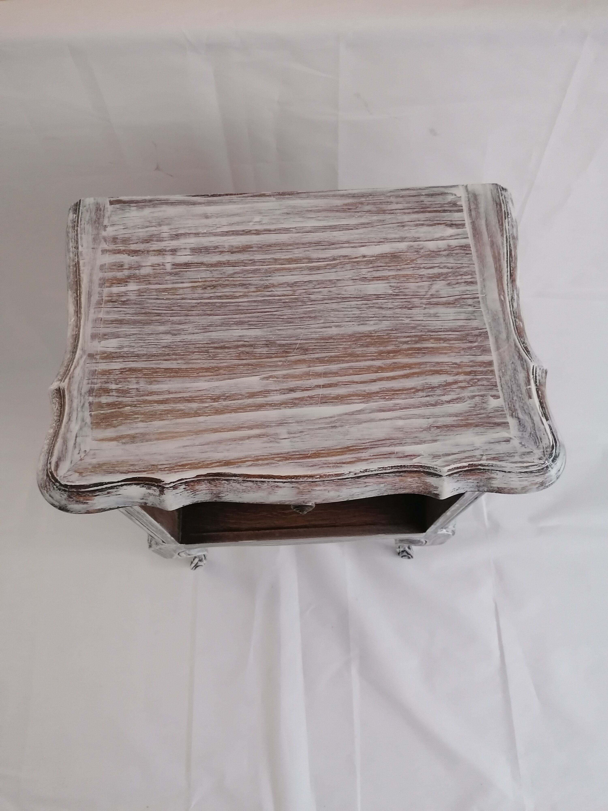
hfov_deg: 51.4
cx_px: 304
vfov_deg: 65.3
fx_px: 632
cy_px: 406
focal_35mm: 27
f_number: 1.8
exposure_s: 1/20
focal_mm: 4.75
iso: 640
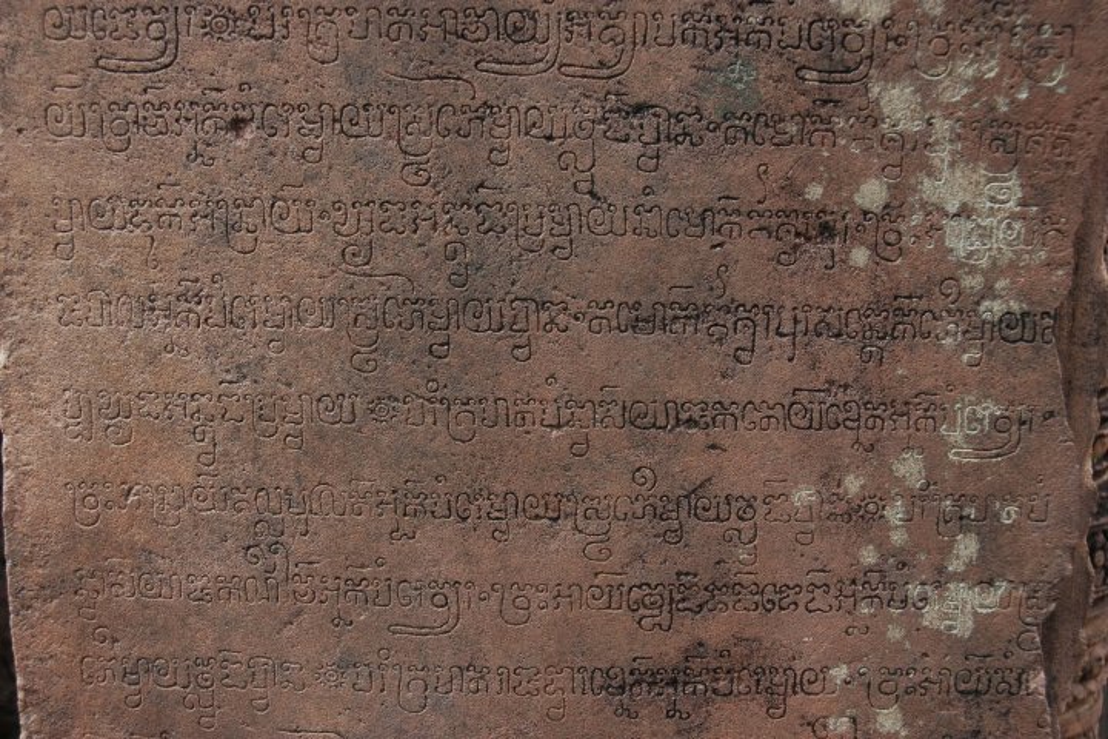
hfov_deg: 51.3
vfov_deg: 35.5
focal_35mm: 38
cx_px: 554
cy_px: 370
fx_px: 1154
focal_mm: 25
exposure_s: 1/100
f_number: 5
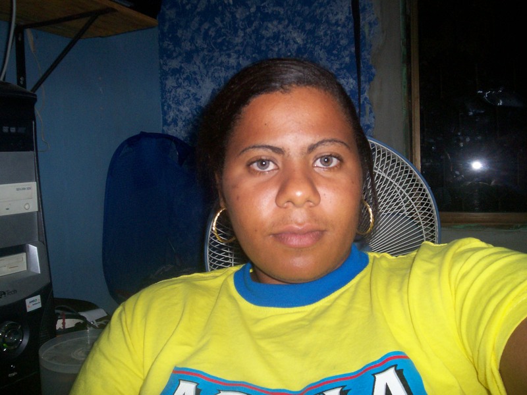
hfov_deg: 51.4
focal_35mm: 36
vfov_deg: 39.7
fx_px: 548
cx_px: 264
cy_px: 198
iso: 140
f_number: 4.5
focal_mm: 5.9
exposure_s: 1/64
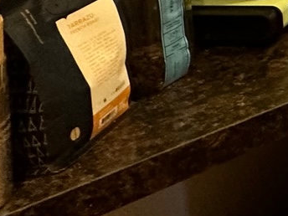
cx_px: 701
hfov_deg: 14.6
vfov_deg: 14.7
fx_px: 682
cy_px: -218
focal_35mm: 82
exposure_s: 1/120
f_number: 2.2
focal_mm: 2.22
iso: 250
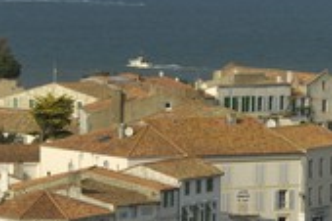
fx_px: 2948
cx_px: 114
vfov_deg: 4.3
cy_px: 123
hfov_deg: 6.4
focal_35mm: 320
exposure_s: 1/320
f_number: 7.6
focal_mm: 86
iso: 100
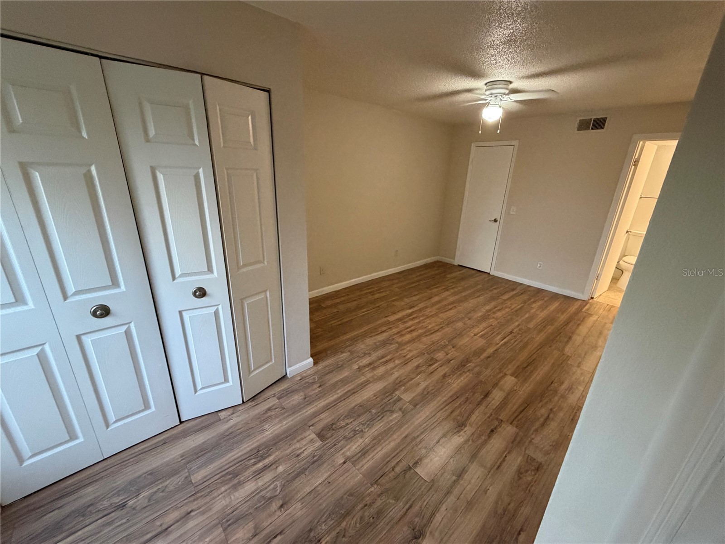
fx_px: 293
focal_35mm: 14
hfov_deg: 102.1
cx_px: 362
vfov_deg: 85.7
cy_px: 272
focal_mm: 2.22
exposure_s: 1/60
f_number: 2.2
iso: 400
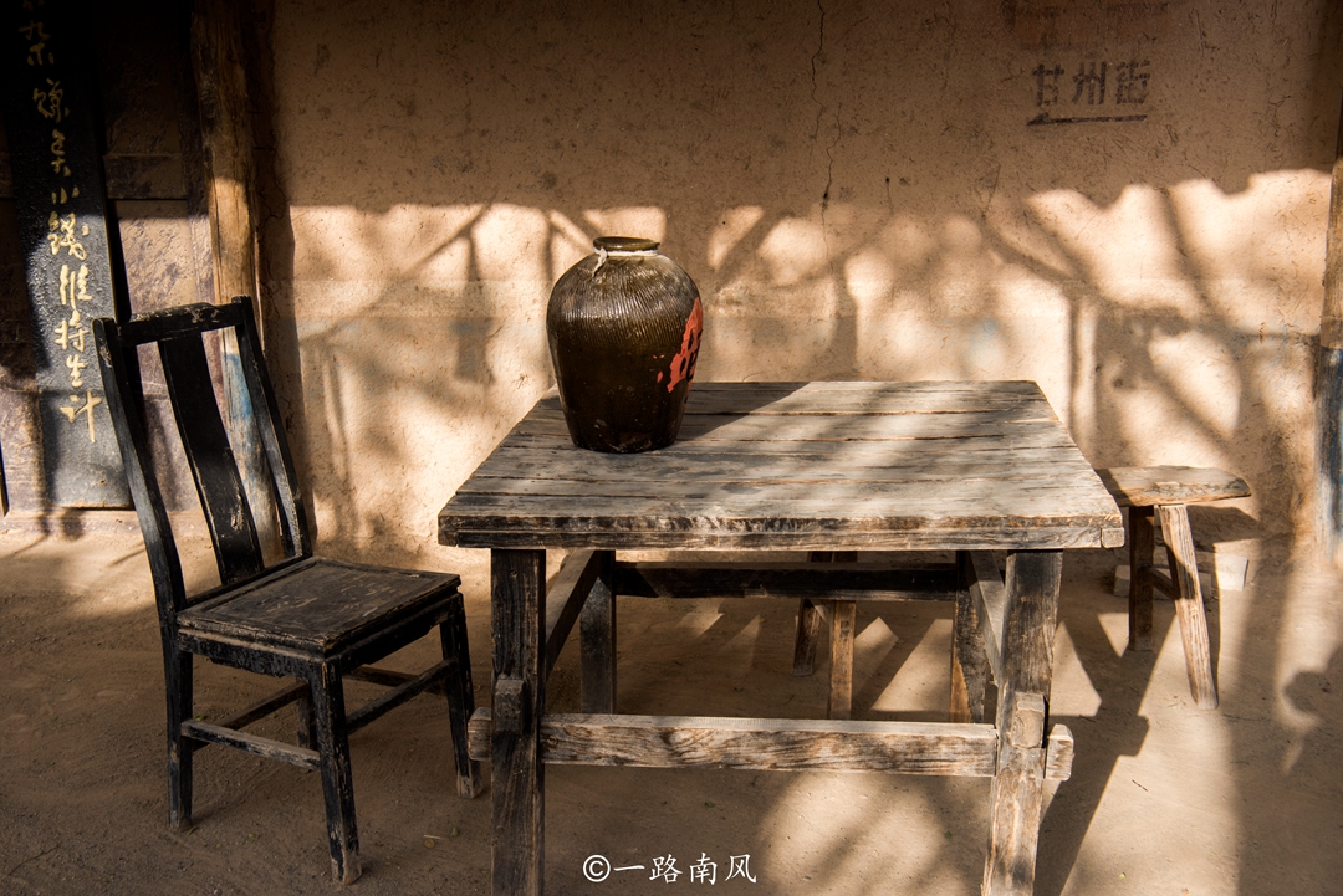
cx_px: 672
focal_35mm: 40
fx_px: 1493
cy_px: 448
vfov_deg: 33.4
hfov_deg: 48.4
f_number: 9
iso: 160
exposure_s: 1/100
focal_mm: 40
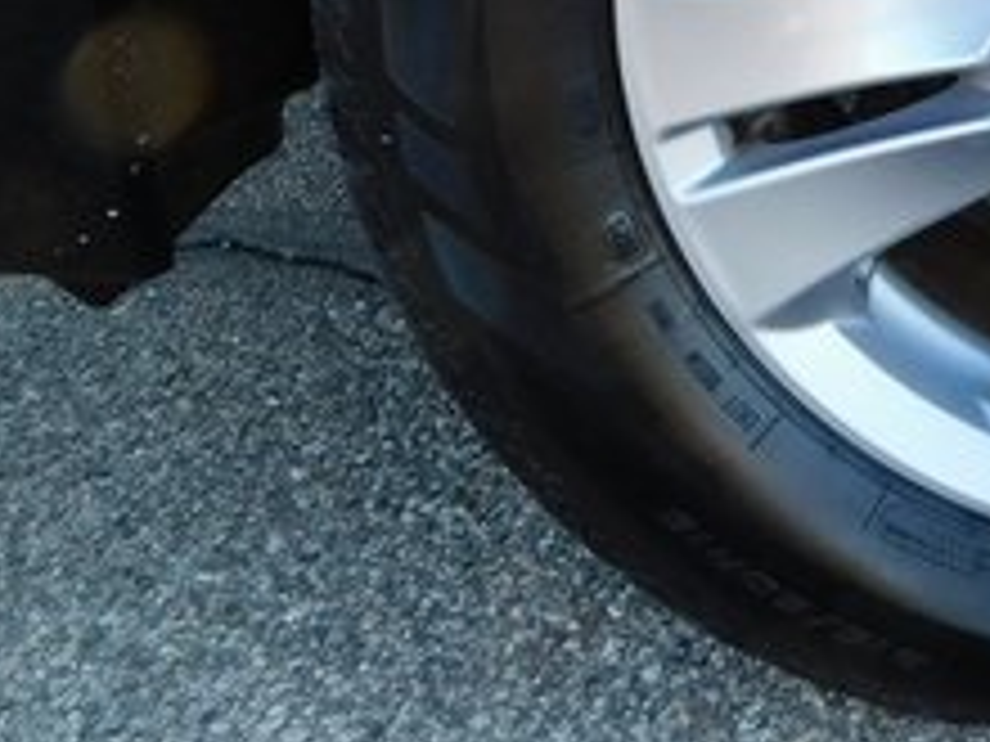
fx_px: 1916
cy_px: -256
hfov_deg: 25.4
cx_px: 1246
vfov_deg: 19.9
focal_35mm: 67
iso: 125
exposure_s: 1/160
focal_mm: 4
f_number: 3
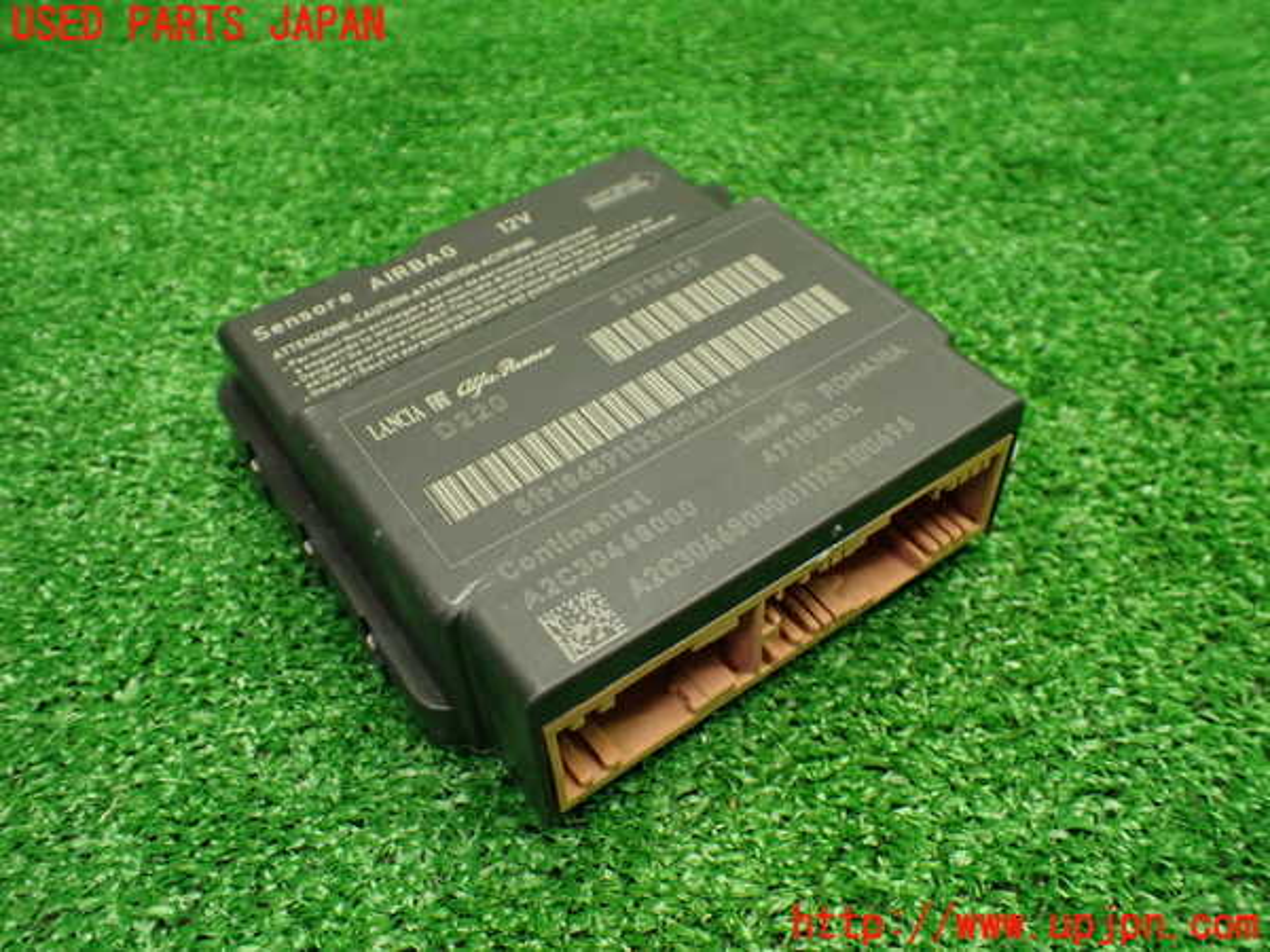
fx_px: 1101
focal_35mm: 30
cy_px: 476
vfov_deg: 46.8
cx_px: 635
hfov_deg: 60.0
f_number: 2.3
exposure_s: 1/125
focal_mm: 5.4
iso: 640
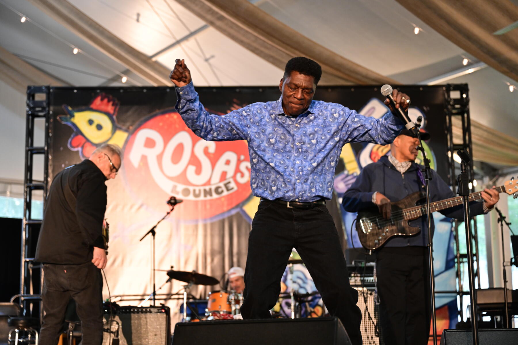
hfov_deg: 34.5
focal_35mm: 58
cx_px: 259
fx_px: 834
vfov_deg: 23.4
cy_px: 172
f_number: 2.8
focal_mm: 58
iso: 1600
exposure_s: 1/125
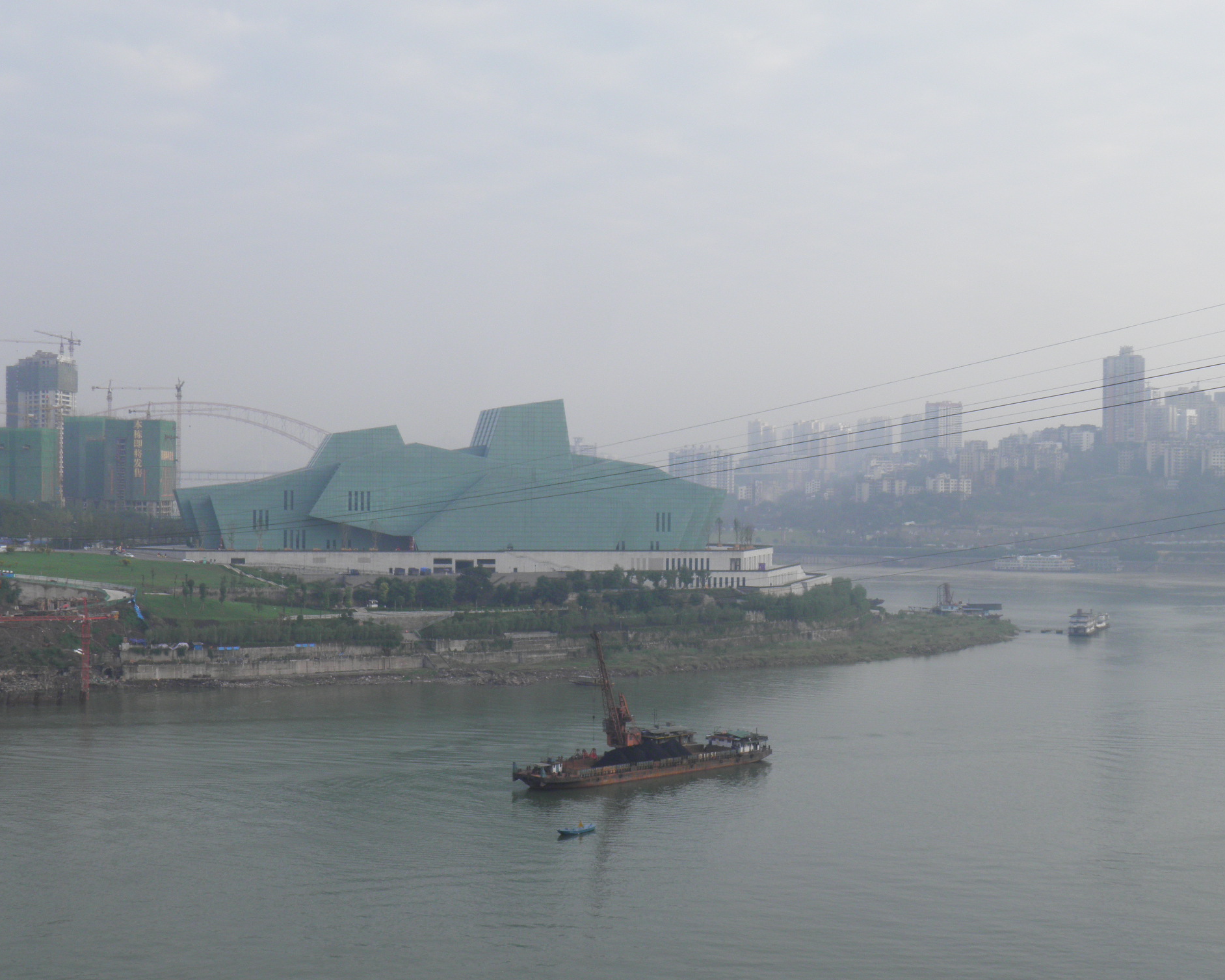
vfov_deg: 29.1
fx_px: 1885
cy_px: 494
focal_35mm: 52
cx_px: 583
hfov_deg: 36.0
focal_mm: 8.9
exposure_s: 1/125
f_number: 5.5
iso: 50
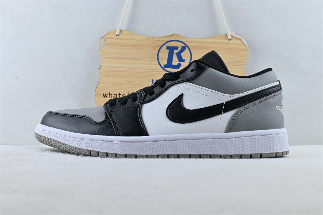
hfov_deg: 52.2
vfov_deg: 36.2
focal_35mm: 37
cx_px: 162
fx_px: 330
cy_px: 108
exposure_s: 1/15
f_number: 10
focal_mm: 24.5
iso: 100
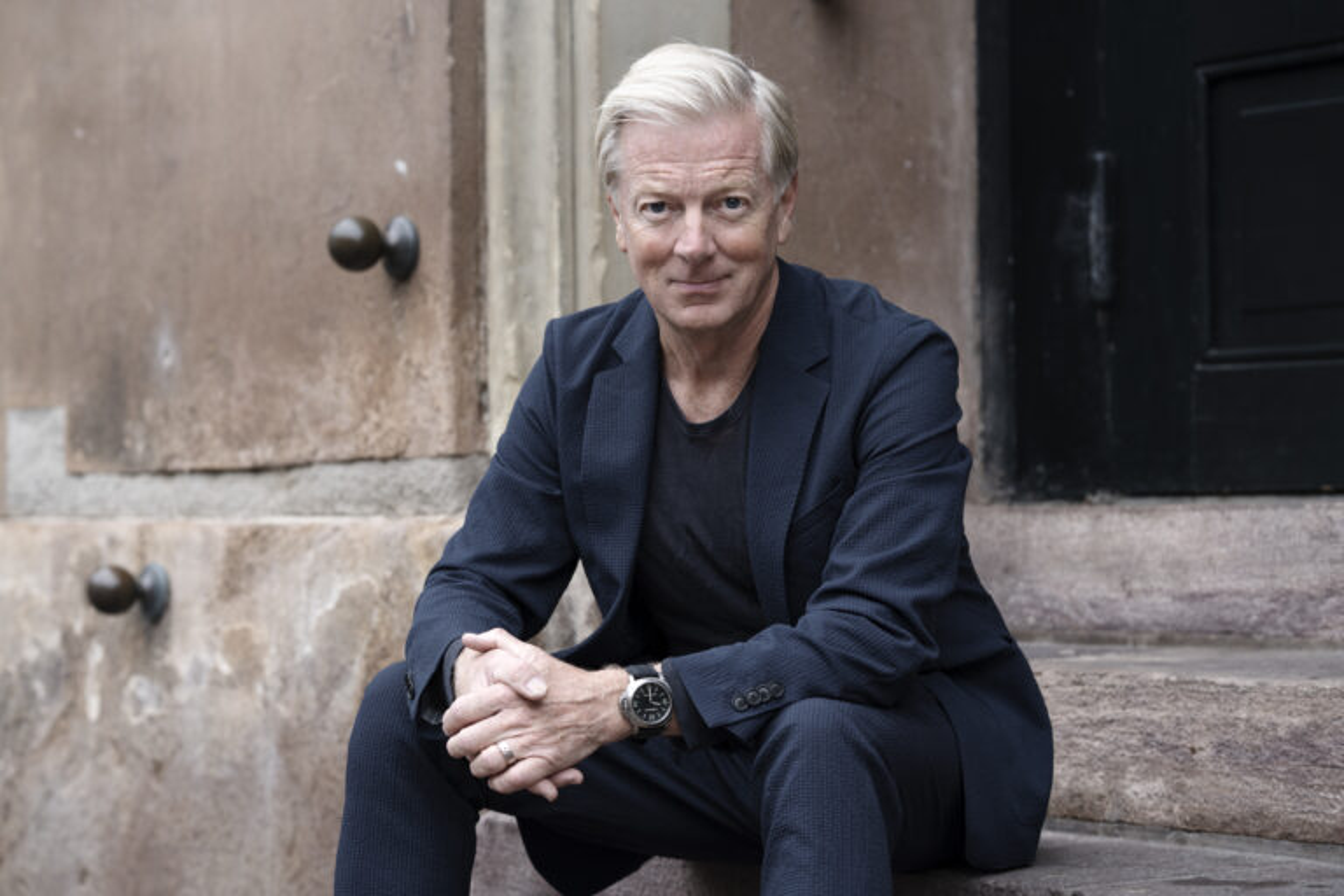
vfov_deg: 16.1
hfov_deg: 23.9
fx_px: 3173
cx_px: 672
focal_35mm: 85
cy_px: 448
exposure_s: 1/320
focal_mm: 85
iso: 400
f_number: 3.5
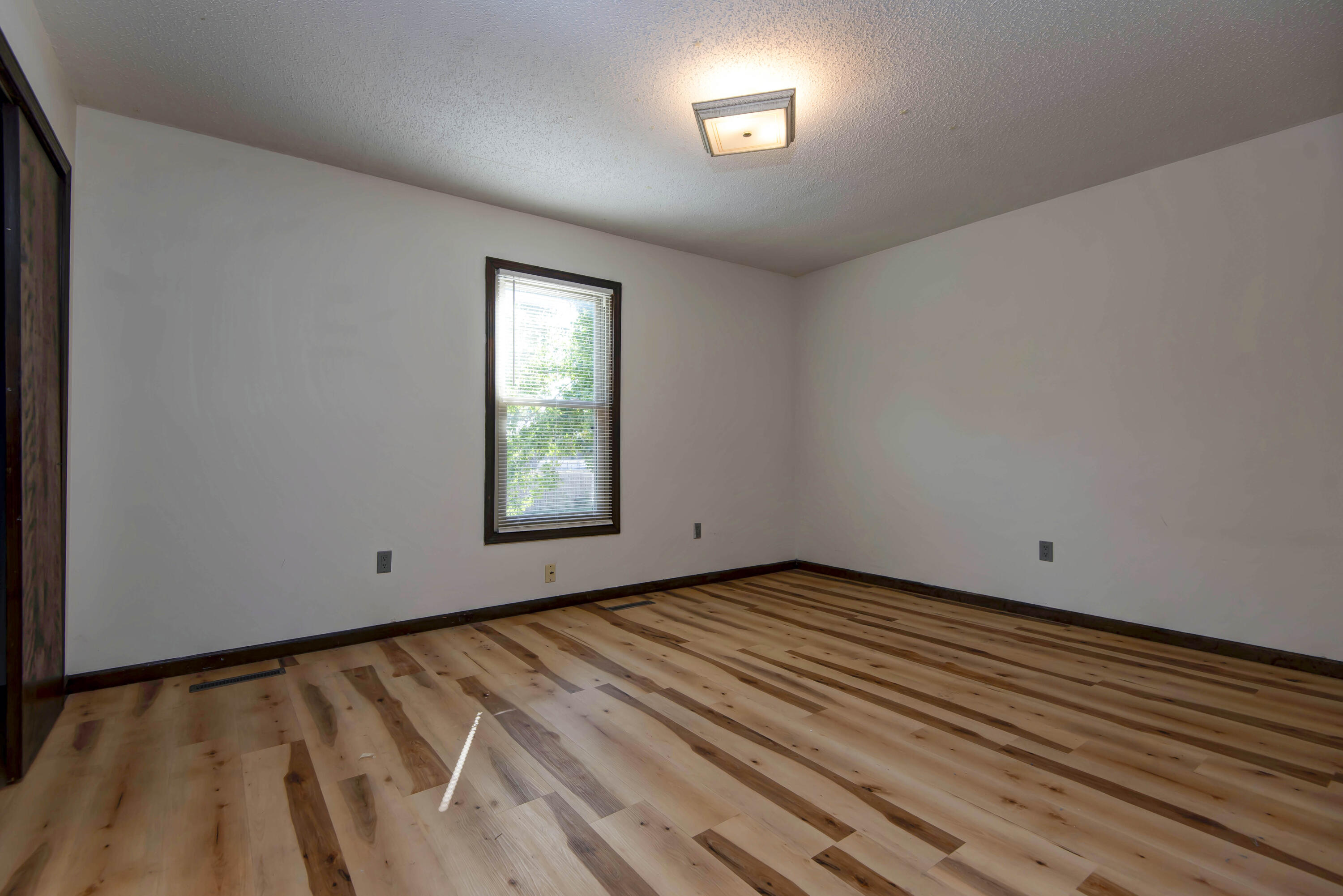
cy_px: 448
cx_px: 672
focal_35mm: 16
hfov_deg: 96.7
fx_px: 597
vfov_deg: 73.8
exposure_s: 1/30
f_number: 6.3
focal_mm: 16
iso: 100
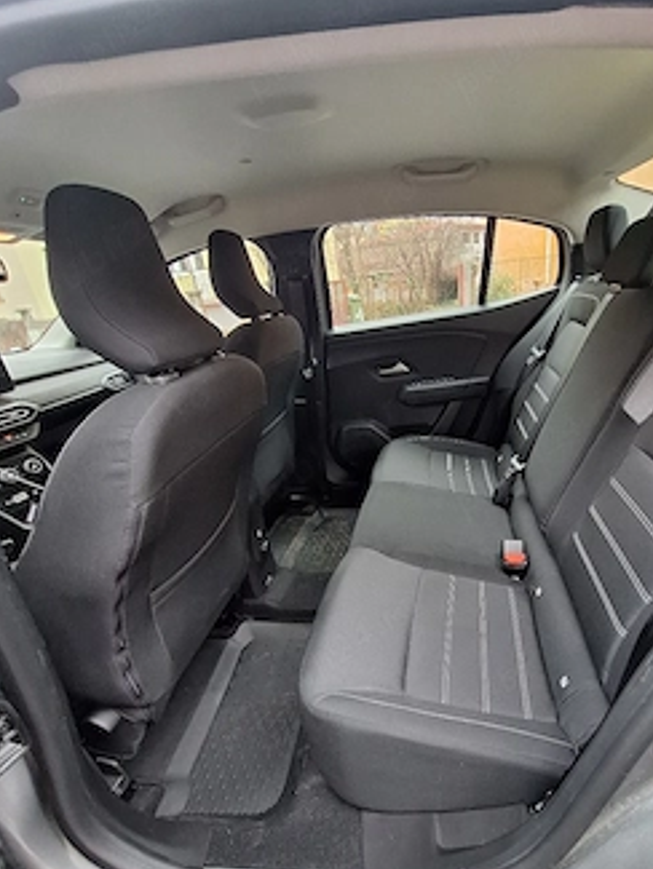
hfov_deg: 77.4
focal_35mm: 16
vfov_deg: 94.1
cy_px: 481
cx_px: 385
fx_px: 402
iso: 200
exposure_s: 1/50
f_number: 2.2
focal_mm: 1.74
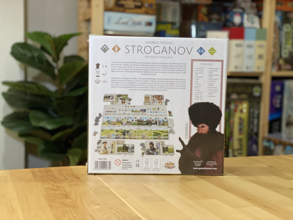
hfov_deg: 36.8
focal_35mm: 52
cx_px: 146
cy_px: 110
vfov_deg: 28.0
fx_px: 440
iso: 250
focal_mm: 6
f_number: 2
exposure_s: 1/67
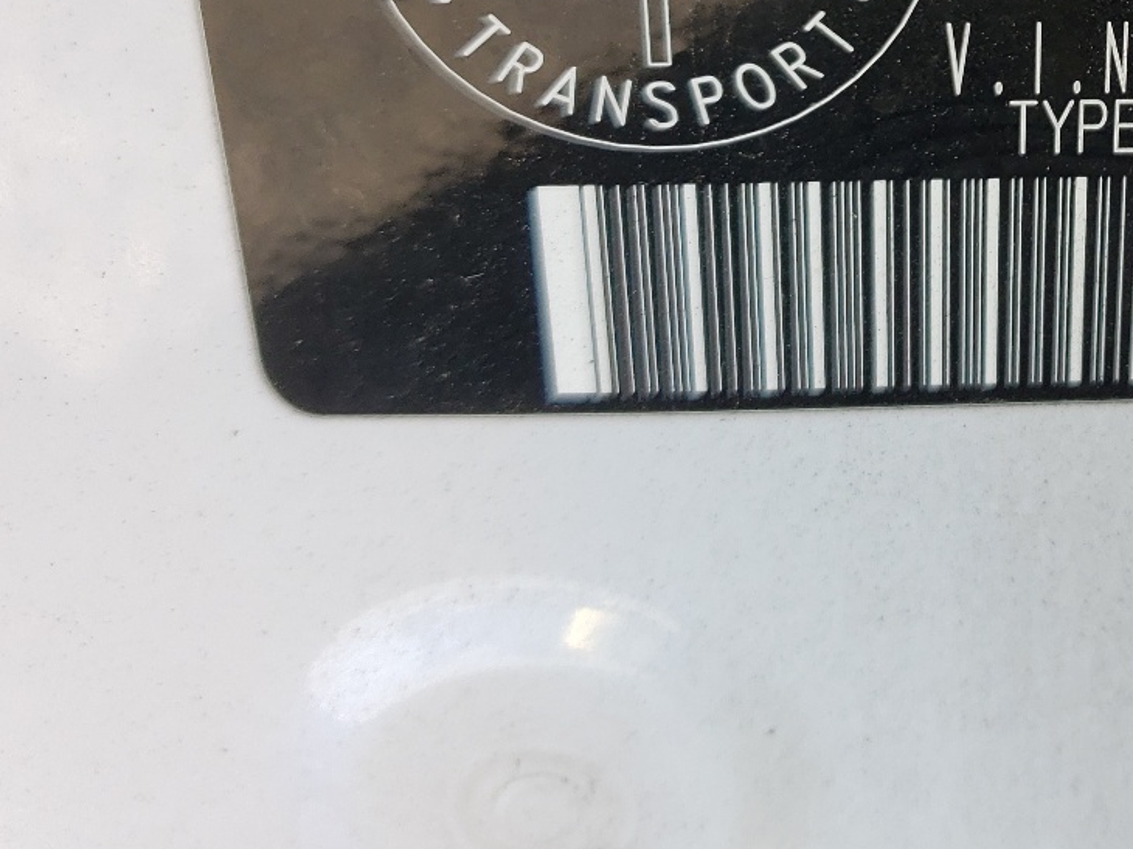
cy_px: -59
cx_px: 1155
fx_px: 1865
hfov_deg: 31.1
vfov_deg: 24.1
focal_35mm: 57
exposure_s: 1/213
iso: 50
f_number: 1.5
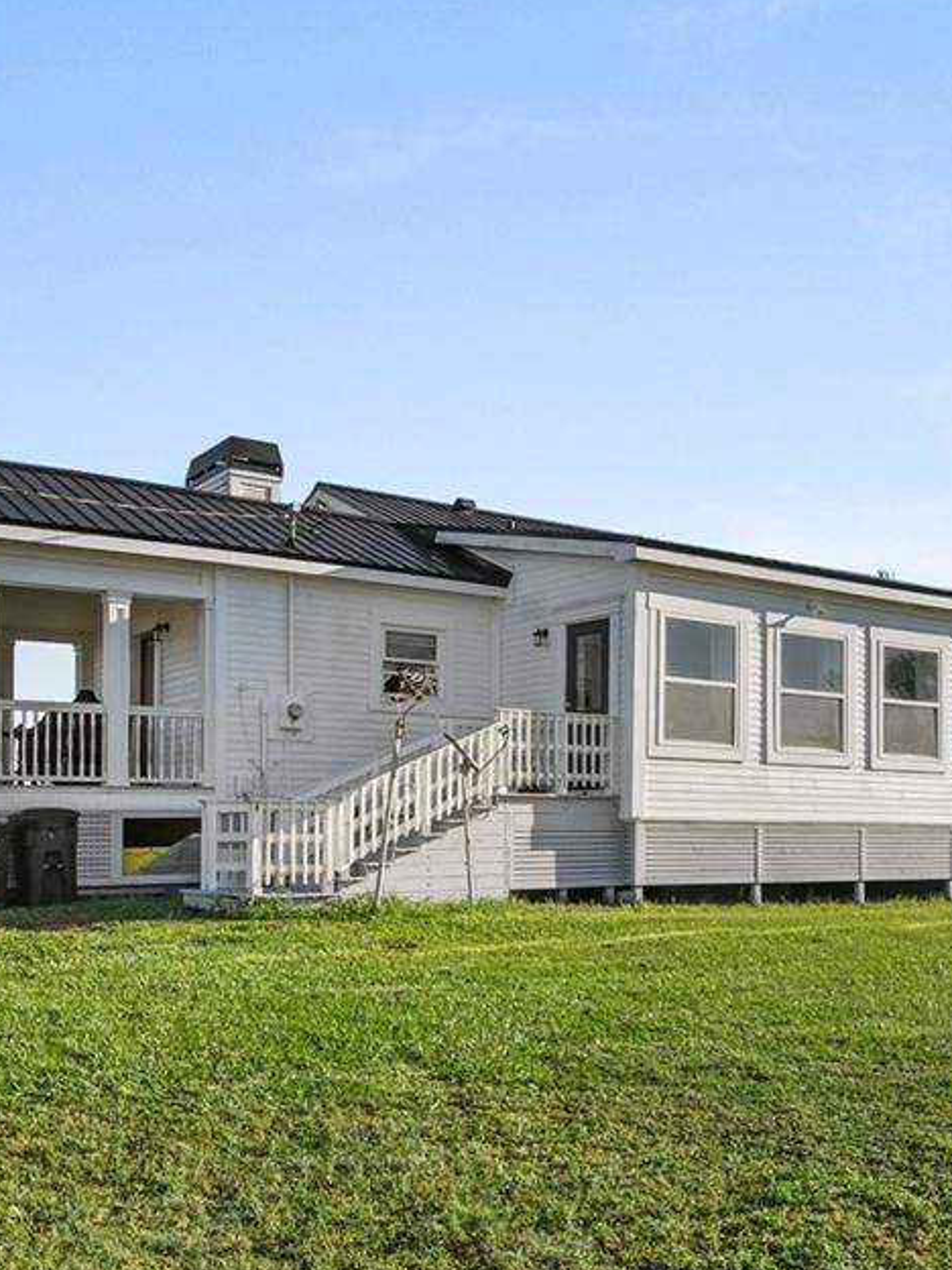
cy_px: 802
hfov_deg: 37.9
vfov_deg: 49.6
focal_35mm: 37
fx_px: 1357
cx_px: 690
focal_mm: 10
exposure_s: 1/400
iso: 100
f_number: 7.1
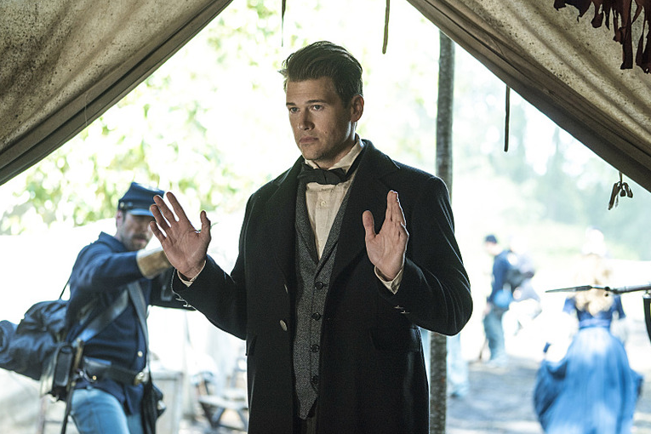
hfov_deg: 19.6
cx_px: 328
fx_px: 1881
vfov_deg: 13.2
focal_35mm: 104
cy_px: 220
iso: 1250
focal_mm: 102
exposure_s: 1/400
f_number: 4
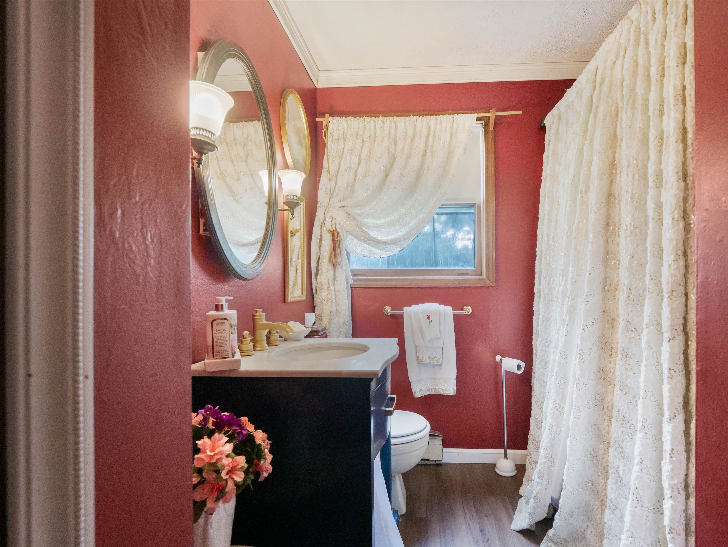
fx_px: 337
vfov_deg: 78.2
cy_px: 274
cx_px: 364
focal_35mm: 16
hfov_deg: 94.5
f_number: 2.8
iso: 3200
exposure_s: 1/40
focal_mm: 8
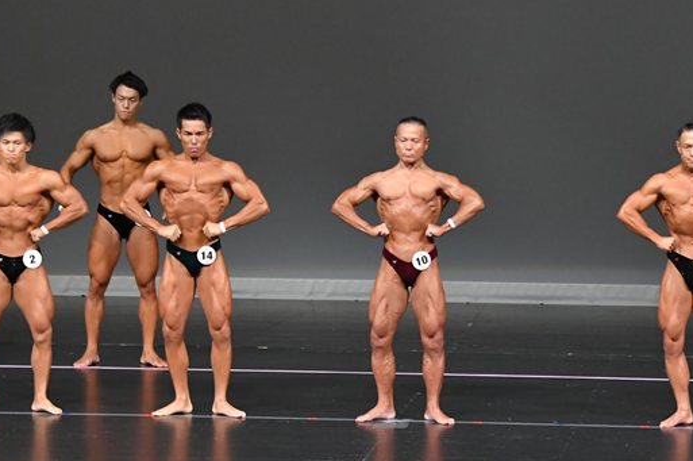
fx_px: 5058
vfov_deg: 5.2
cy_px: 216
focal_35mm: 263
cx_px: 337
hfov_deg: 7.8
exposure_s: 1/400
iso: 4000
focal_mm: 116
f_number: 5.6
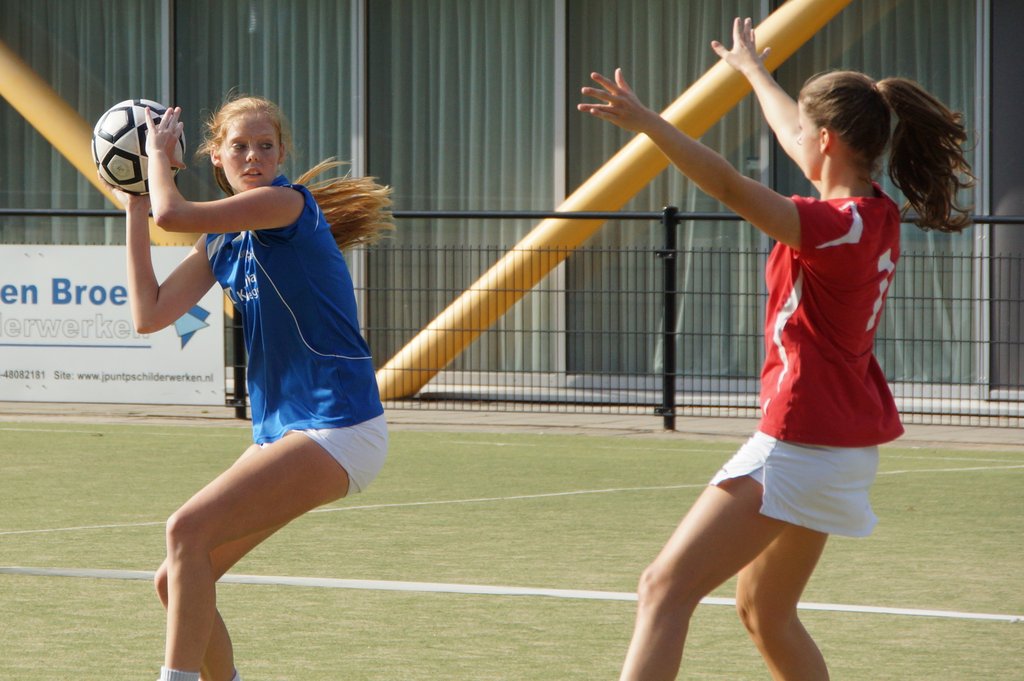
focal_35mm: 180
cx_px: 512
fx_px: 5116
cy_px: 340
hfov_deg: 11.4
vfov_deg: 7.6
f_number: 7.1
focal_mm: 120
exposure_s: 1/800
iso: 320
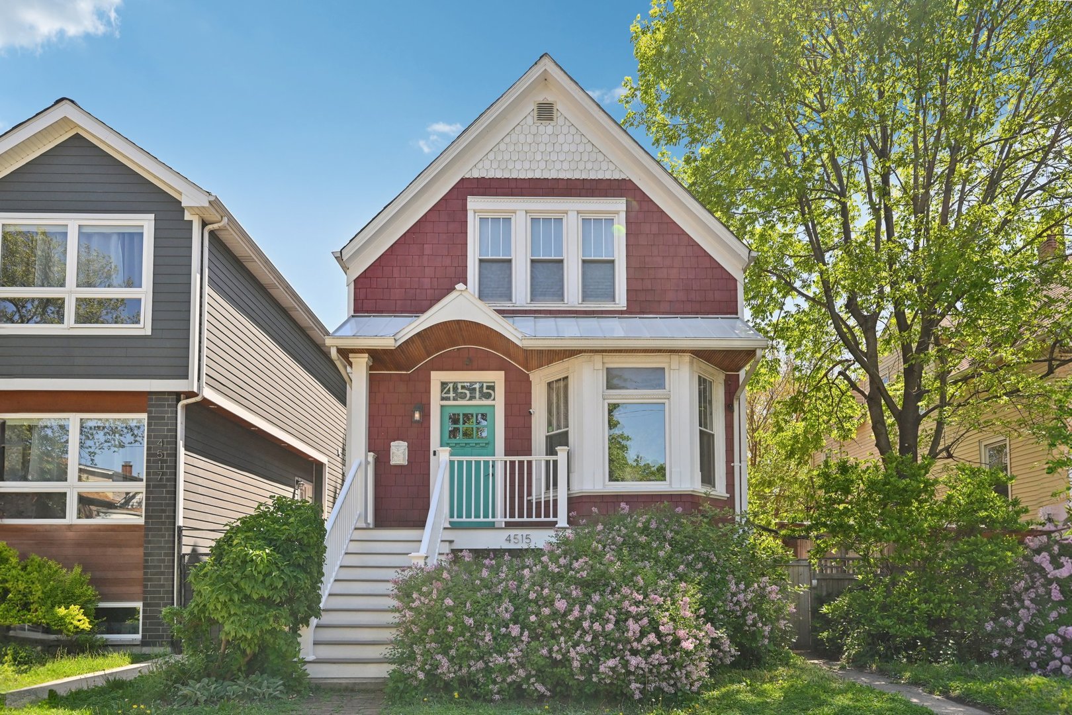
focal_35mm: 24
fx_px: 700
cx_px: 536
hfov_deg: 74.9
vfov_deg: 54.1
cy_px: 358
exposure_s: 1/640
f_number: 8
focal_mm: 23.5
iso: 800
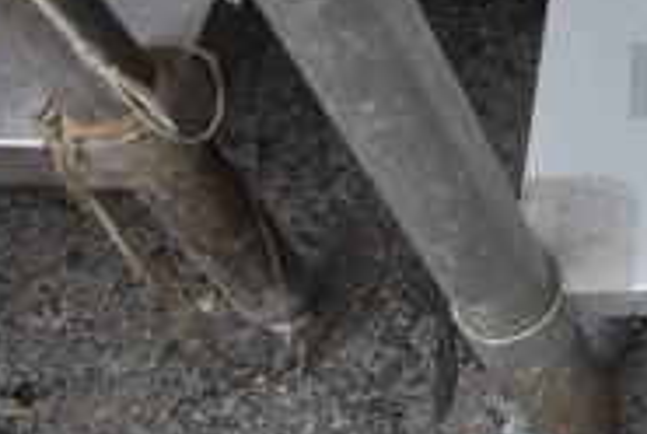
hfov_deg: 19.4
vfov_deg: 15.0
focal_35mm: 89
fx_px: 1602
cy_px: -66
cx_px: 1021
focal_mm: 18
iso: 100
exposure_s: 1/80
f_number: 4.5
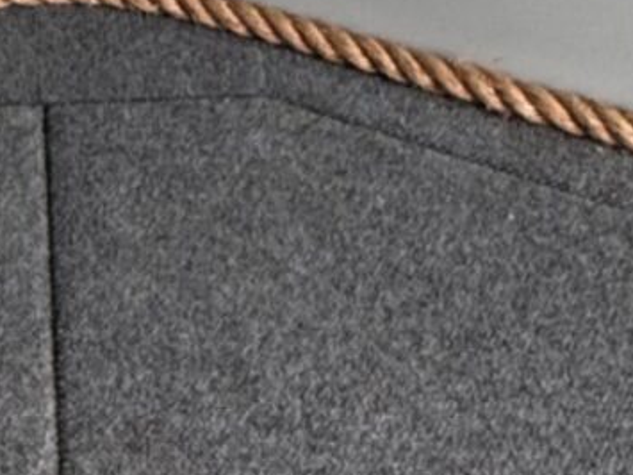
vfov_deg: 14.3
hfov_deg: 19.0
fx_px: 1846
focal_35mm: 101
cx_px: 18
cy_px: -55
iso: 125
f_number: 2.2
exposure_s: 1/99
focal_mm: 2.22
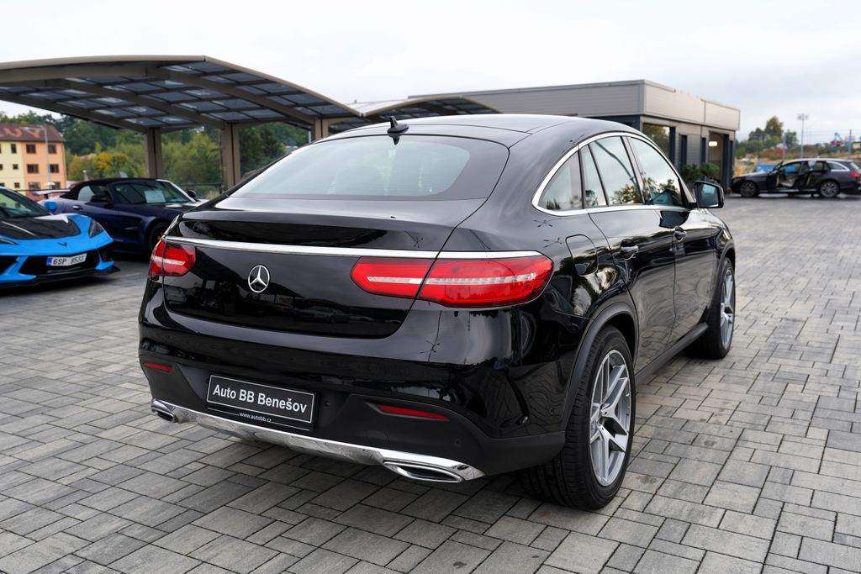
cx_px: 430
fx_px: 789
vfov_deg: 40.0
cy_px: 287
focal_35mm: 33
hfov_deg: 57.2
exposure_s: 1/125
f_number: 5
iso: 100
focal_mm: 33
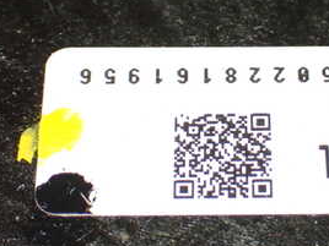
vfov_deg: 11.4
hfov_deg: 15.1
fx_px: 1236
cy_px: 104
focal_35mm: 130
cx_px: 263
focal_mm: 10.35
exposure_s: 1/60
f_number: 3.5
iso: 1000
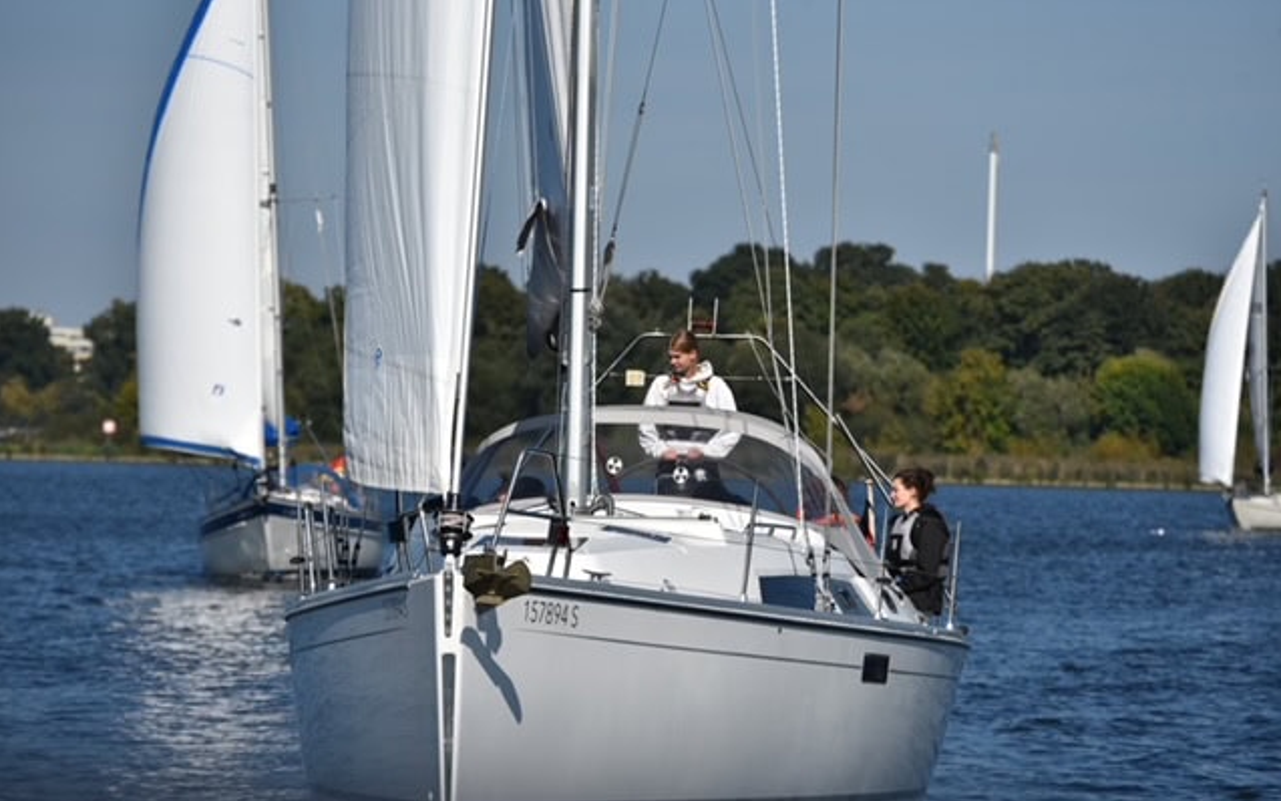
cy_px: 427
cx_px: 639
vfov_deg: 6.4
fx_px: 7156
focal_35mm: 205
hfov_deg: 10.2
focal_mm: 200
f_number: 5.6
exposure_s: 1/2000
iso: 220
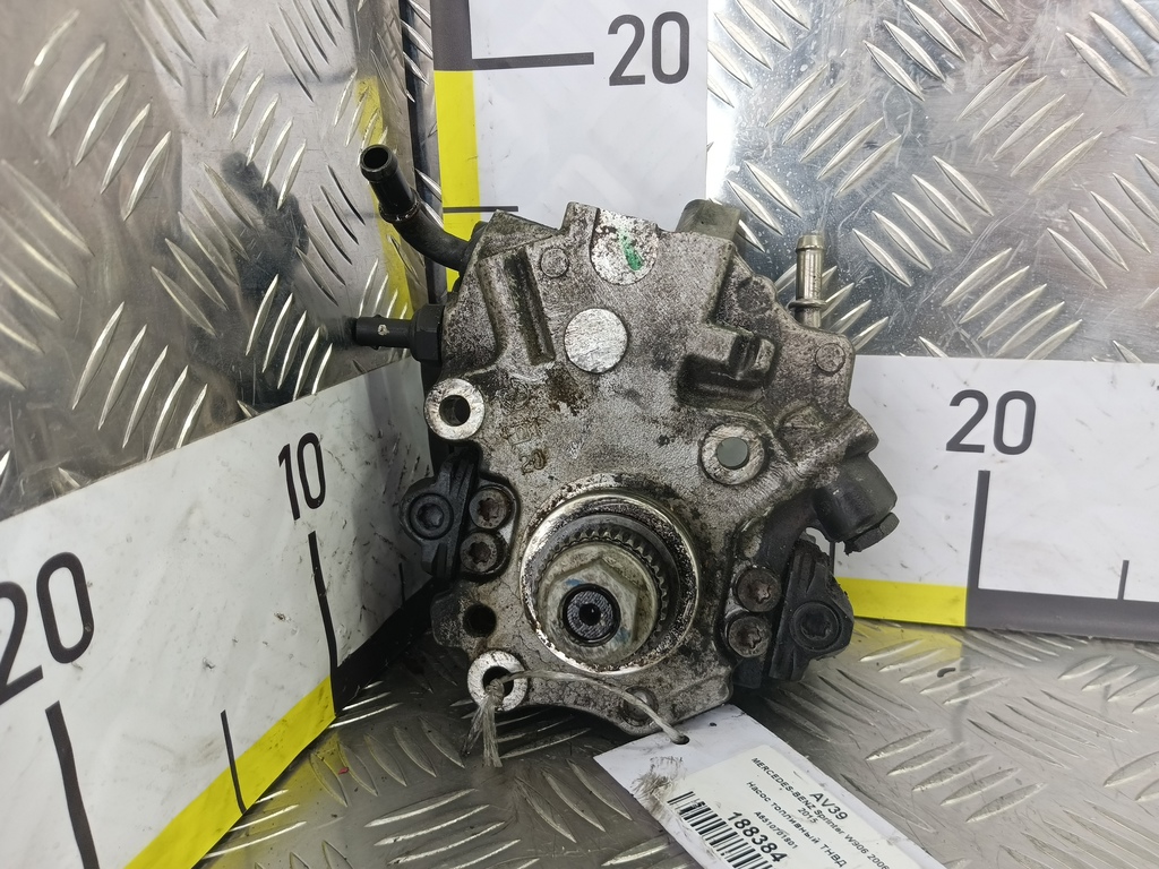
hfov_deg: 65.3
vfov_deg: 51.4
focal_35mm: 27
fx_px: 904
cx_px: 580
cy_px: 434
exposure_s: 1/50
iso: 146
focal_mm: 4.11
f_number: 1.6
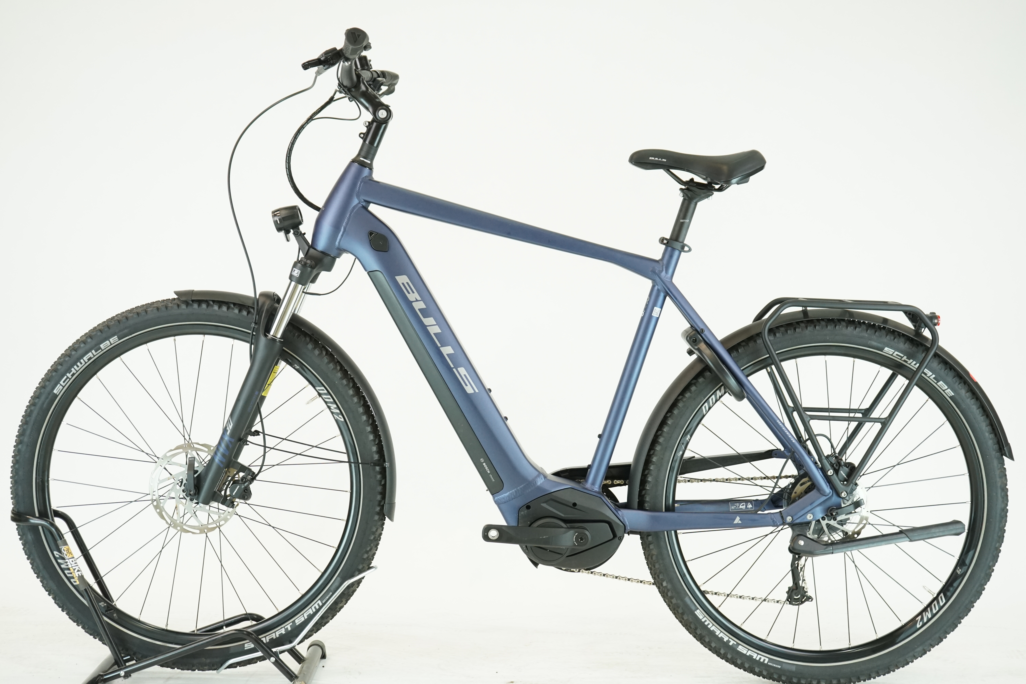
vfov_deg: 26.0
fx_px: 1482
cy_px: 342
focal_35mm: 52
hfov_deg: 38.2
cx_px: 513
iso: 1600
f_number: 5
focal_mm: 52
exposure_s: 1/200
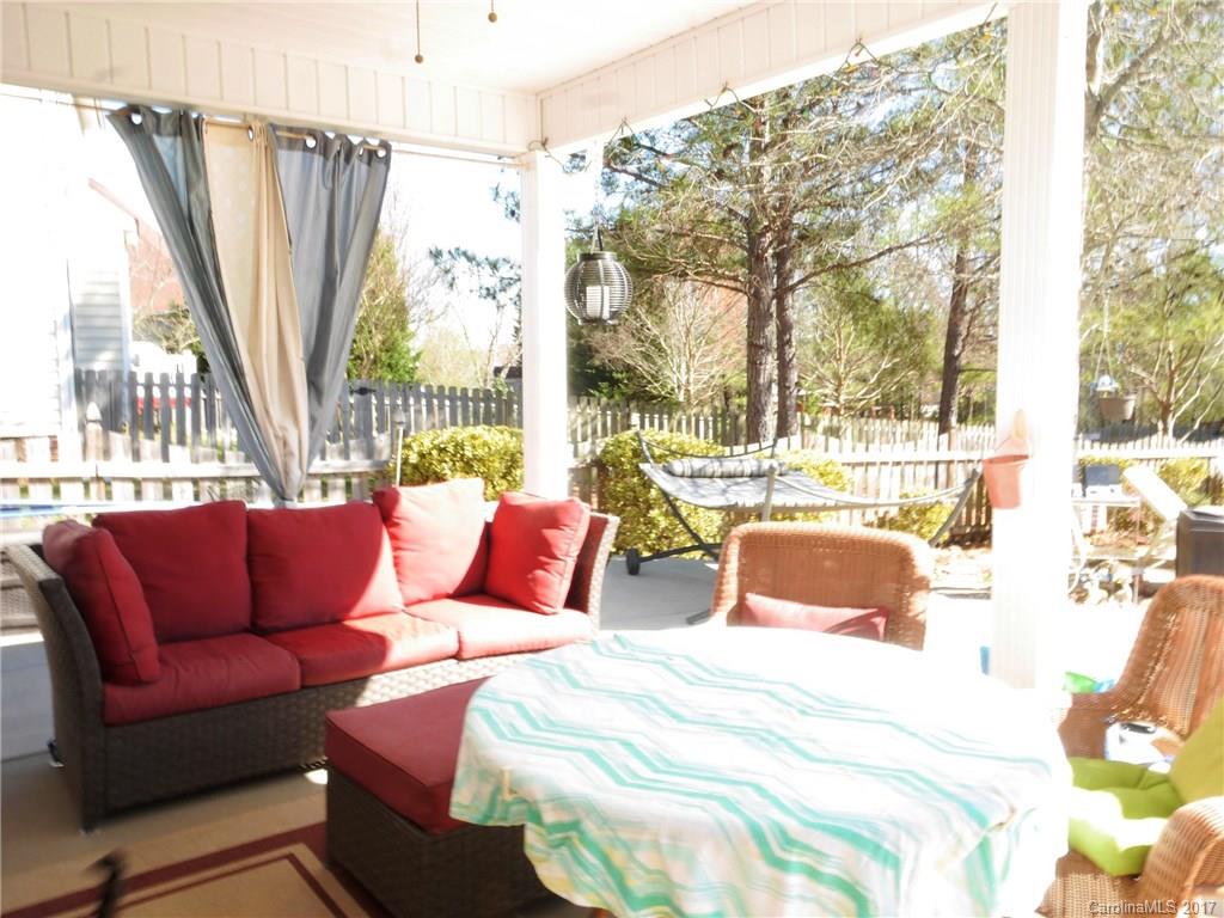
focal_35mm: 28
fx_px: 990
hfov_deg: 63.4
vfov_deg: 49.7
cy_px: 459
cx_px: 612
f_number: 22
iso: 400
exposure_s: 1/10
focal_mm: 14
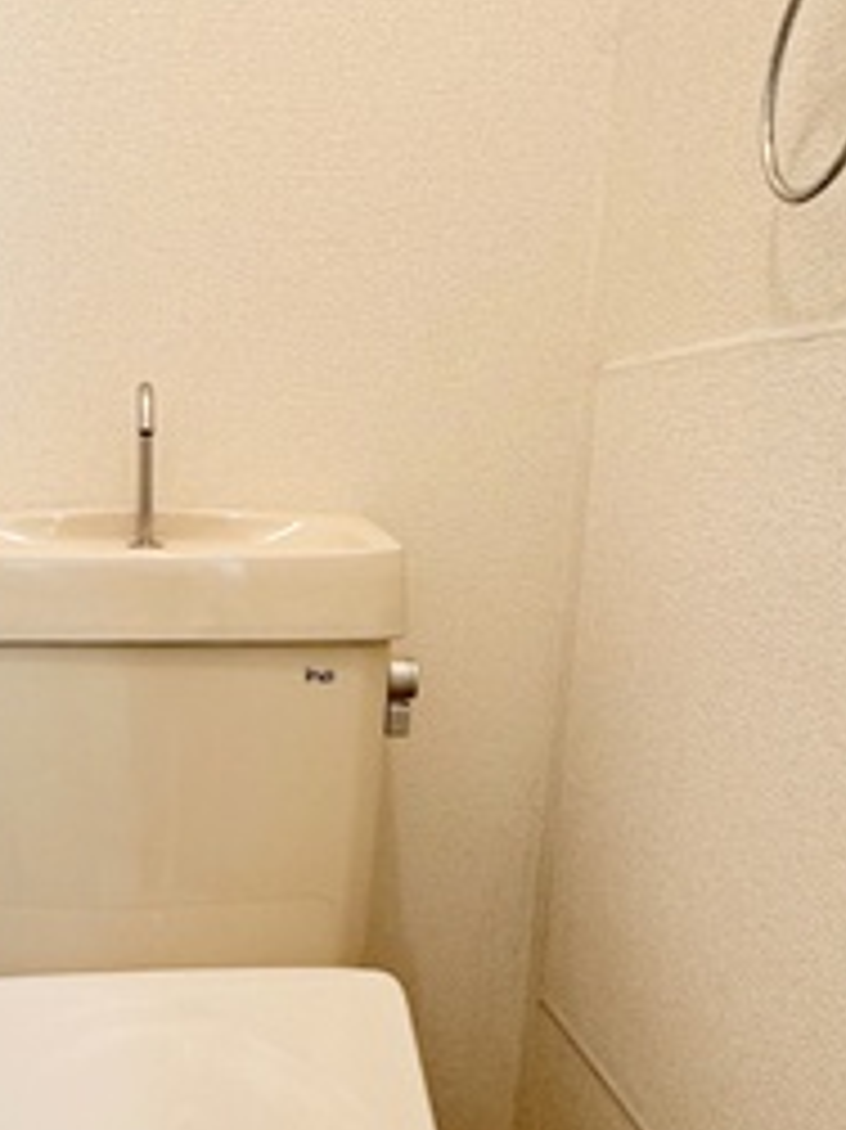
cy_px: 833
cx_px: 178
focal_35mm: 39
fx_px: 1272
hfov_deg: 35.7
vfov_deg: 46.3
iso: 200
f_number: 2.2
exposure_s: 1/100
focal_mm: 2.22
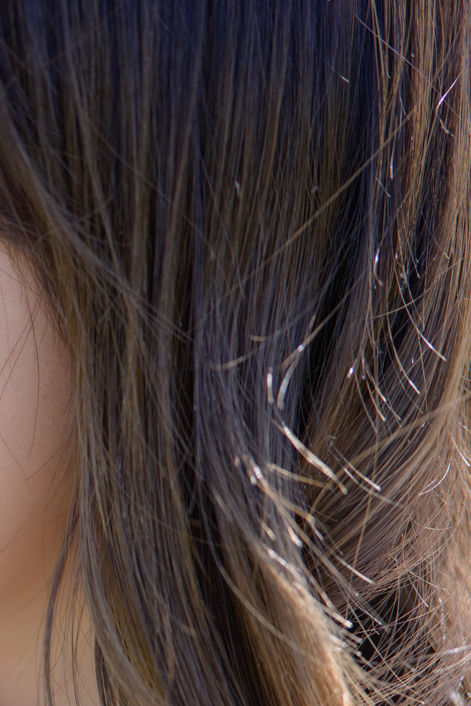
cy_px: 585
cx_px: -102
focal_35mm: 131
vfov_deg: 15.5
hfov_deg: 10.3
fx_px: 2570
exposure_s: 1/640
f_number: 2.5
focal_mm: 50
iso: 100
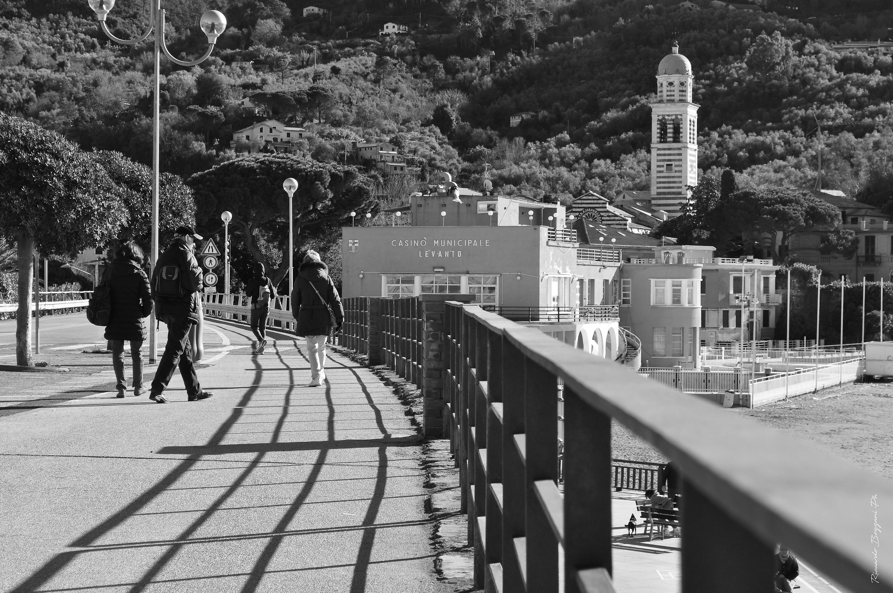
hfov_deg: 24.6
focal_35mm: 82
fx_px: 2044
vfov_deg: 16.5
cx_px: 446
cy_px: 296
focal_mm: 55
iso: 200
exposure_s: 1/200
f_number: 10
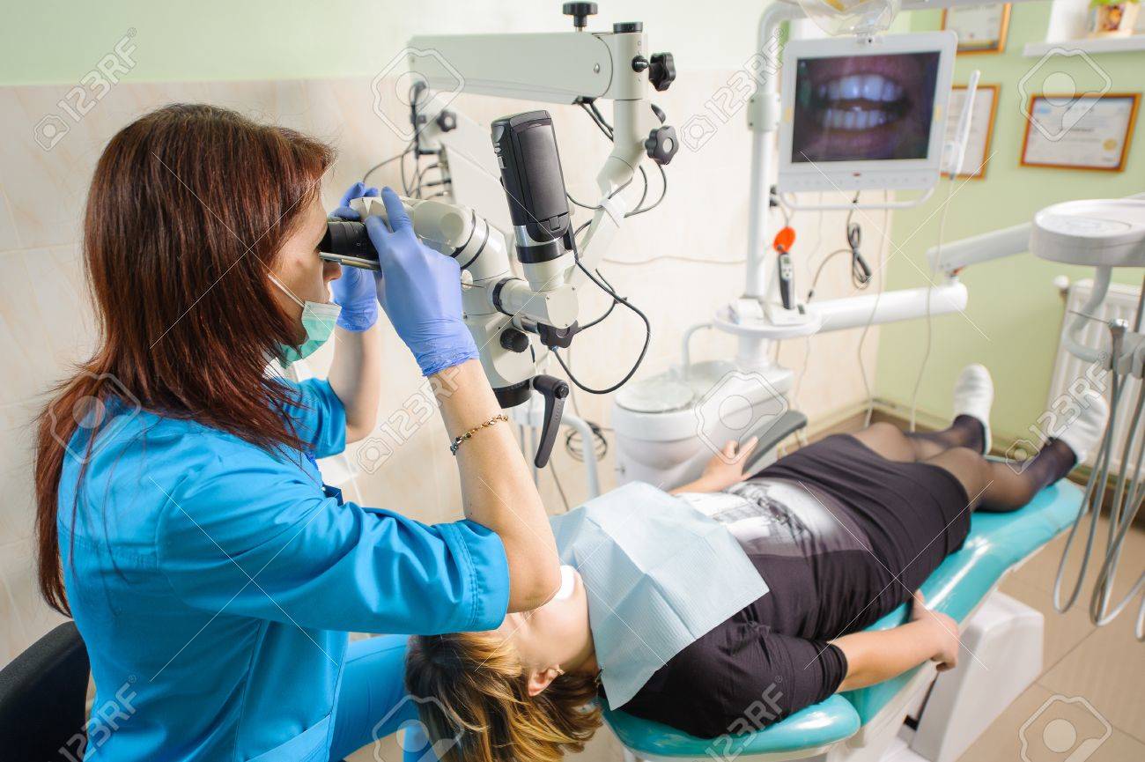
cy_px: 381
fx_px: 763
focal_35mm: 24
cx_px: 572
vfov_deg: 53.1
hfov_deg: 73.8
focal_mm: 24
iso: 200
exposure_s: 1/125
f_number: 3.2
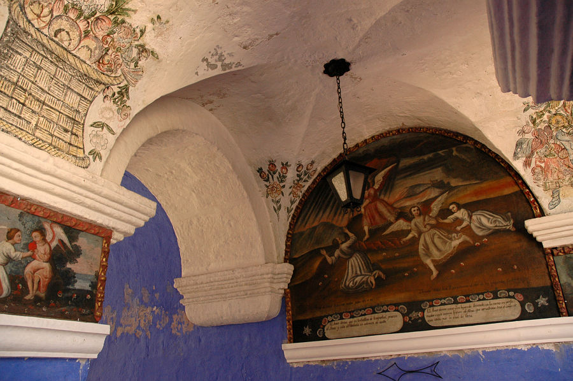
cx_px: 286
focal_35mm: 27
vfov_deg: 47.8
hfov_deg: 67.4
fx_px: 429
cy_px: 190
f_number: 4.5
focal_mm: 18
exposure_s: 1/80
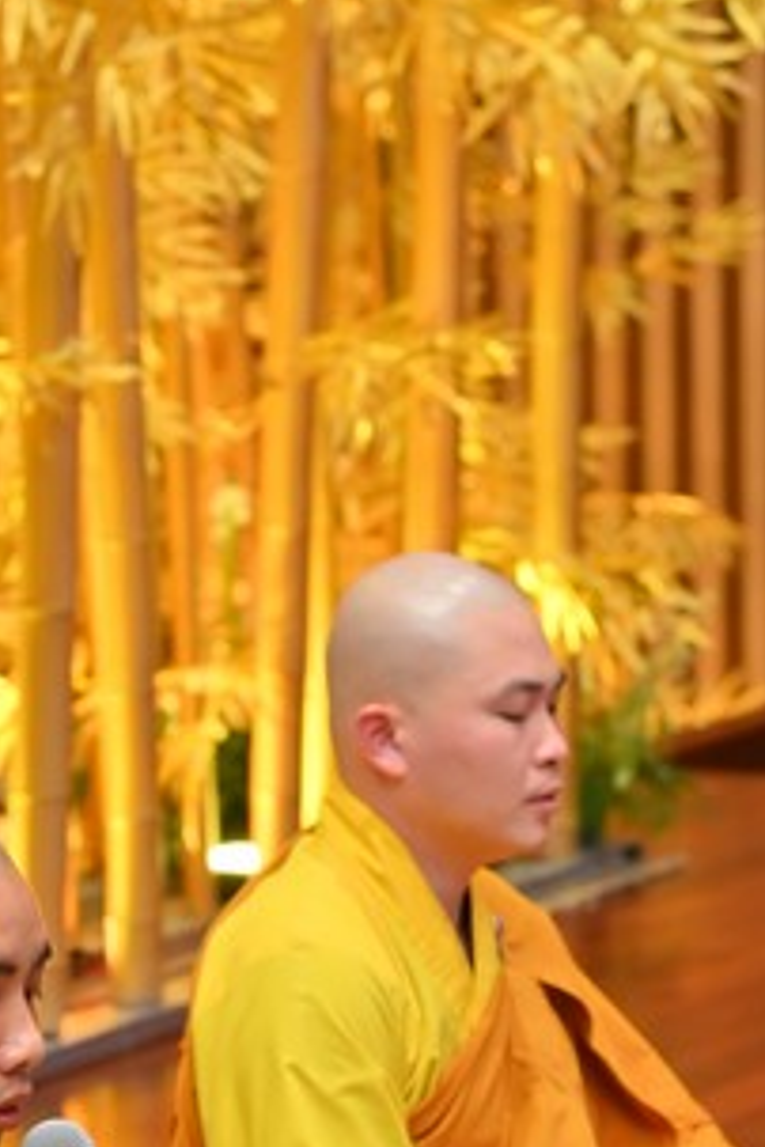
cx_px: 331
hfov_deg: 6.1
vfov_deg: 9.1
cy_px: 1117
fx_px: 7171
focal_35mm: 225
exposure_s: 1/100
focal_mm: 105
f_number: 5
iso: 1250
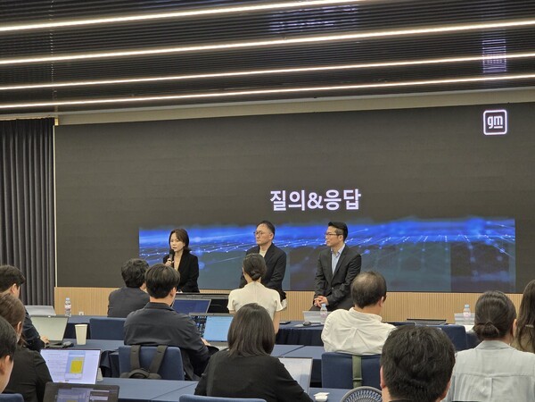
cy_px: 201
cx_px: 268
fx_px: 1066
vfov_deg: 21.3
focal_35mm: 69
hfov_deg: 28.2
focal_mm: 7
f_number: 2.4
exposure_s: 1/120
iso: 320
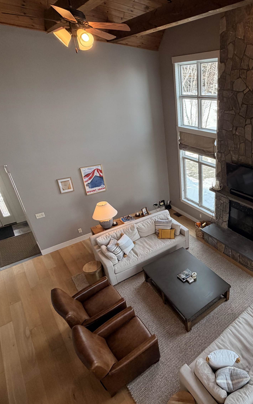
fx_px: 221
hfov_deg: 53.5
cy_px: 202
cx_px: 219
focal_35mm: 20
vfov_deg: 85.1
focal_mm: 2.22
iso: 100
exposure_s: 1/120
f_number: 2.2
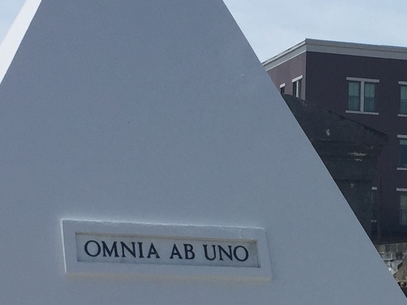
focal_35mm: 116
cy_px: 269
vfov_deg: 12.7
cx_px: 384
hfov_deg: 16.7
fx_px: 1364
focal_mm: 4.15
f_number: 2.2
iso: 32
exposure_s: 1/4405
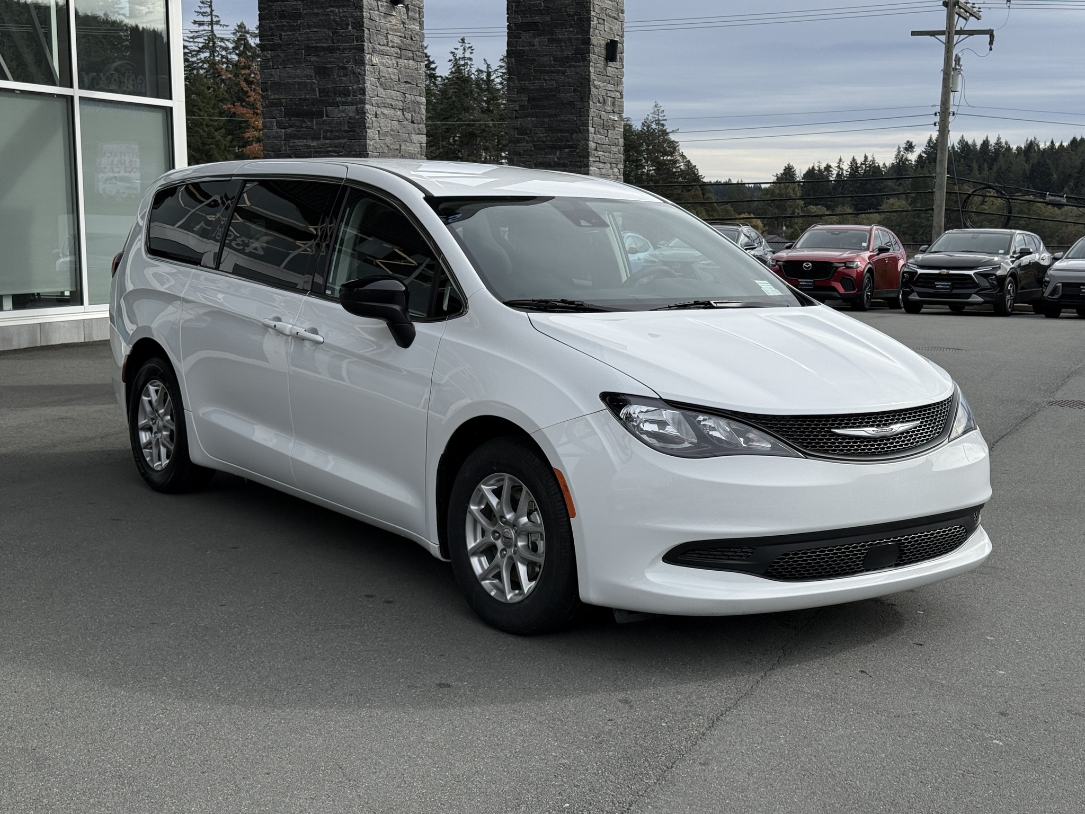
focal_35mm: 48
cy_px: 407
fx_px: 1505
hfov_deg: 39.7
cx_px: 542
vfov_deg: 30.3
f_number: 1.78
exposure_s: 1/4329
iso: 64
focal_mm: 6.76
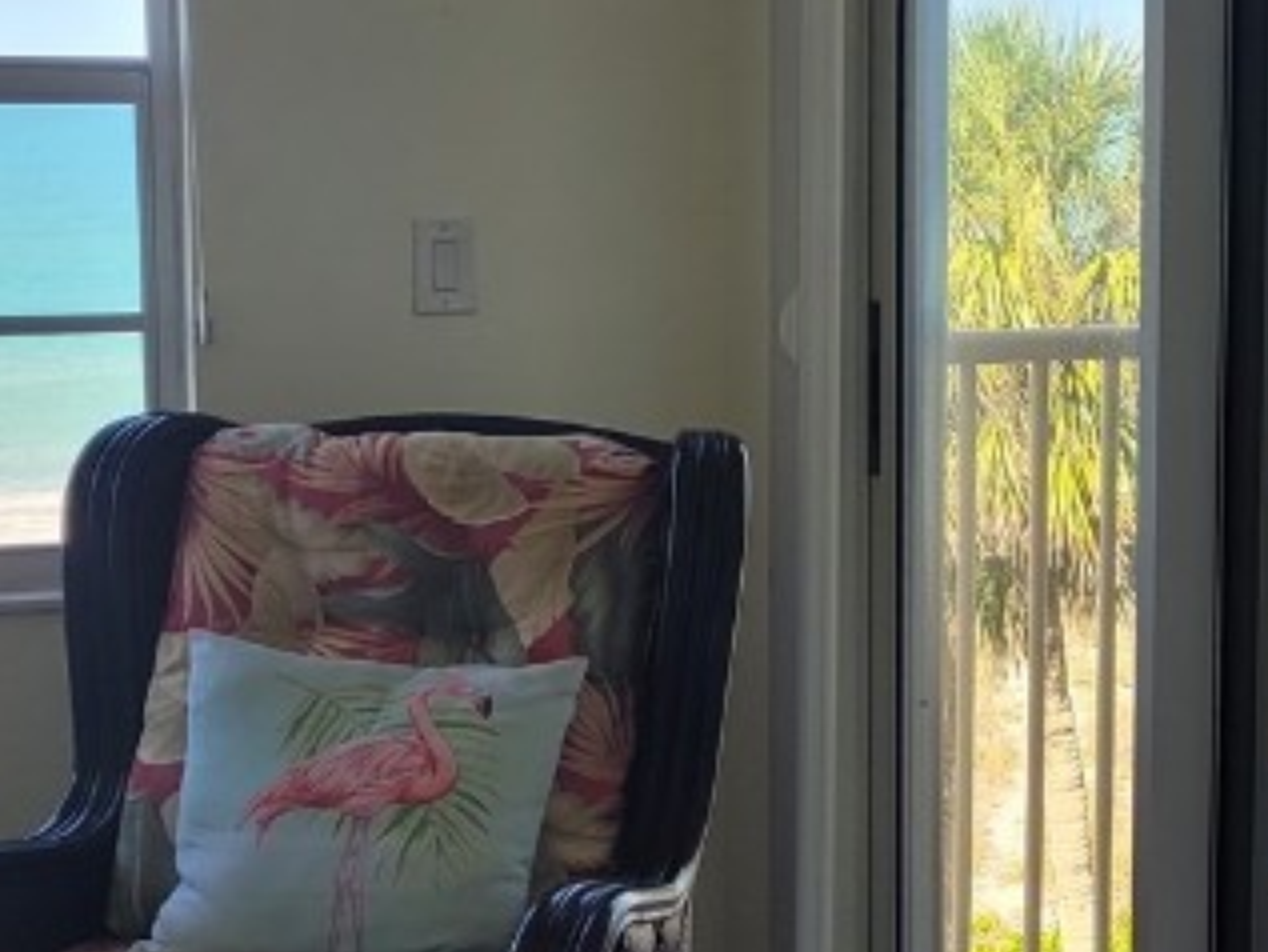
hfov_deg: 23.1
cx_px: 884
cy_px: 568
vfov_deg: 17.6
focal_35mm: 84
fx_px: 3078
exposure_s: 1/218
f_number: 1.8
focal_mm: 5.4
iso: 40
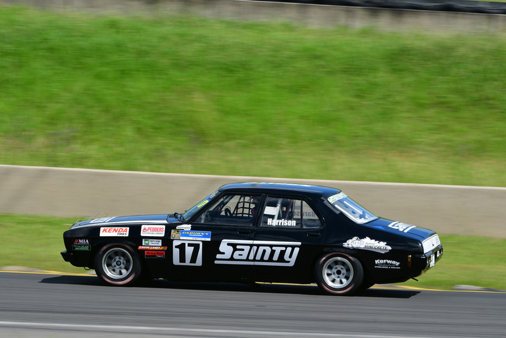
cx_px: 253
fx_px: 4218
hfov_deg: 6.9
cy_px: 169
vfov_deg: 4.6
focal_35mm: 300
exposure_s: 1/250
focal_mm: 200
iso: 200
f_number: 13
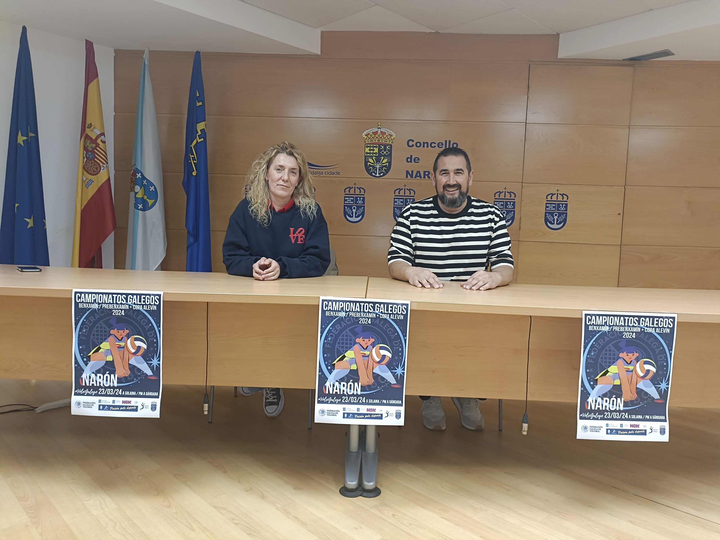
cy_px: 270
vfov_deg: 54.9
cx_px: 360
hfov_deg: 69.4
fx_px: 520
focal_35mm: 25
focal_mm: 4.74
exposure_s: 1/50
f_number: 1.79
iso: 1518
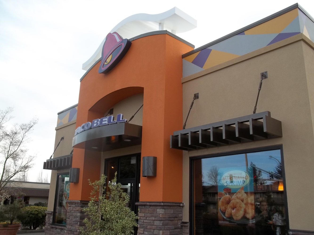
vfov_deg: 43.0
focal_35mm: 33
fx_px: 299
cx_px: 157
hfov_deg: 55.3
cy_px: 118
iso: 64
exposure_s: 1/320
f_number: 3.3
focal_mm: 5.9
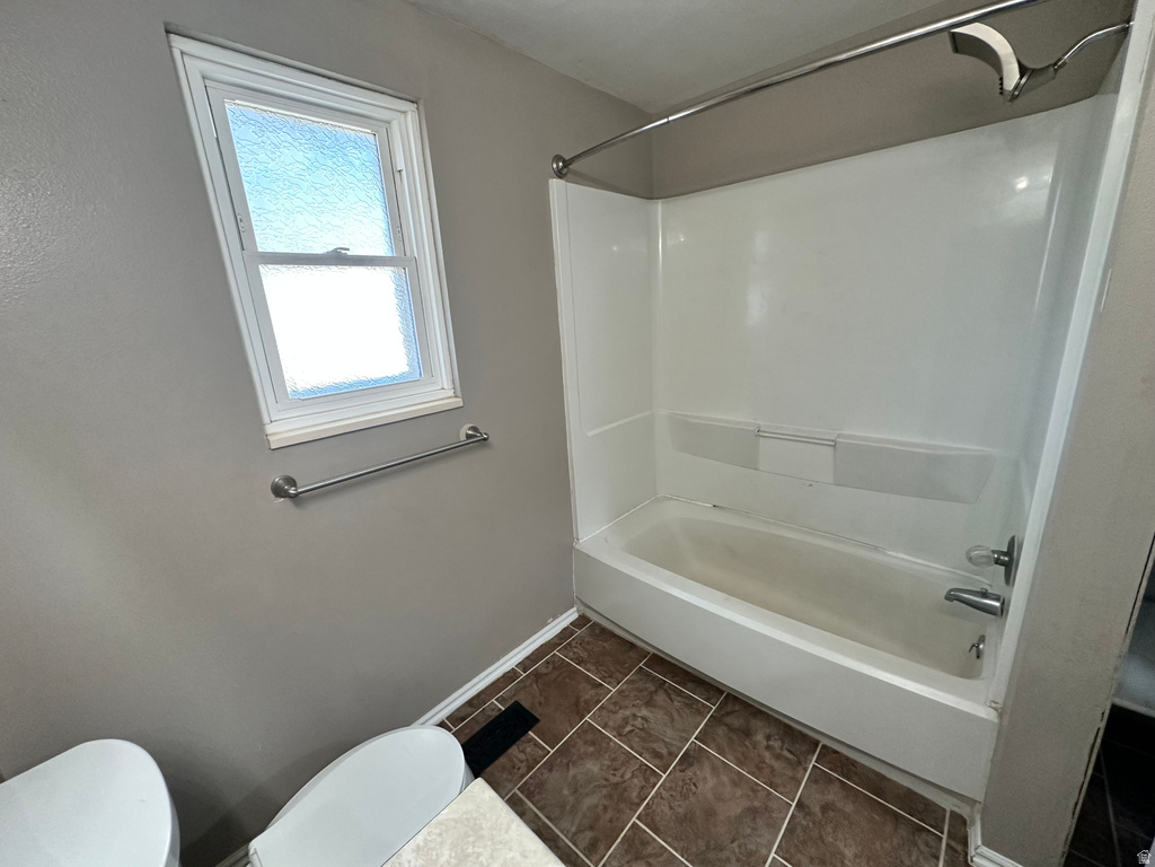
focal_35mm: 14
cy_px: 434
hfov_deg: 102.1
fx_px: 467
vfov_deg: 85.7
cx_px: 578
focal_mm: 2.22
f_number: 2.2
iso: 250
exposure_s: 1/120
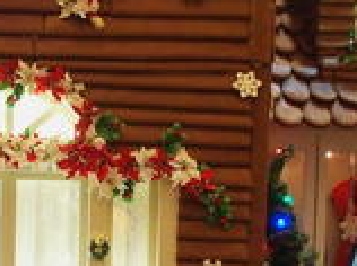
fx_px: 1030
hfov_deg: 18.9
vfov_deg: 14.3
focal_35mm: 100
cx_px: -29
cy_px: 327
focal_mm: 7.4
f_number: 2.8
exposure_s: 1/25
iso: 800
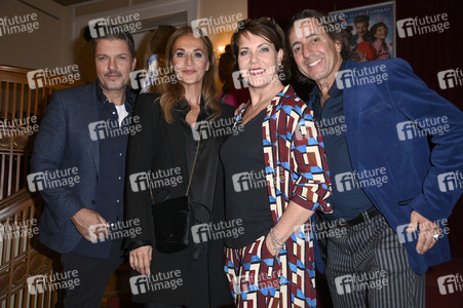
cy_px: 154
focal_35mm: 40
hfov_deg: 48.5
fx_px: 514
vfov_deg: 33.4
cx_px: 232
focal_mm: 40
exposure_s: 1/200
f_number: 5.6
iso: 800
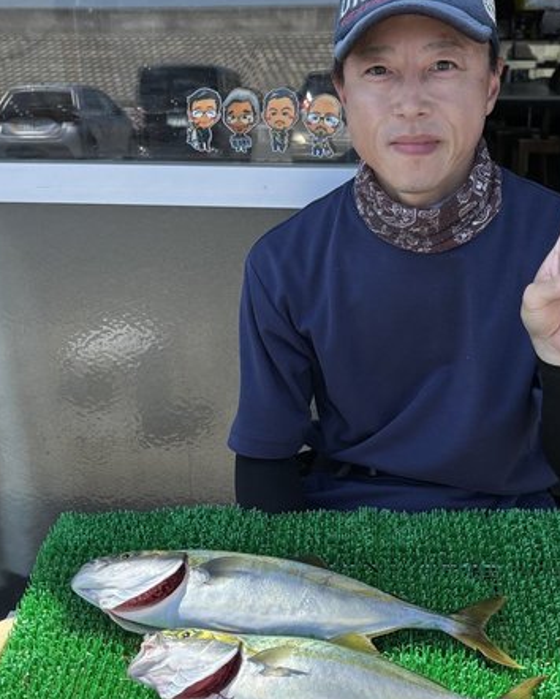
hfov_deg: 30.7
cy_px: 403
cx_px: 365
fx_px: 1014
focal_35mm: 49
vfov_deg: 37.9
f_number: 1.6
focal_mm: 5.96
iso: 50
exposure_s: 1/1912
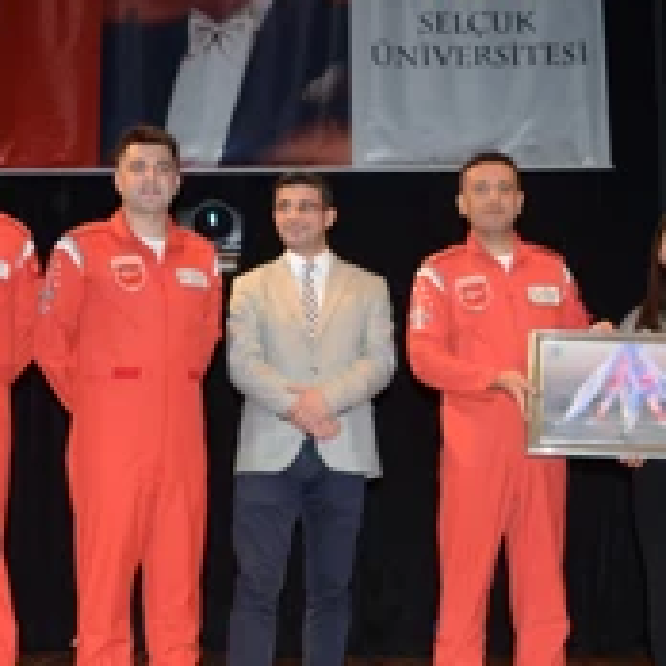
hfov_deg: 29.5
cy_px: 350
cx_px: 276
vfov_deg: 29.5
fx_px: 1262
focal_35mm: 58
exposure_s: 1/200
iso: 500
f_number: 3.5
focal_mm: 18
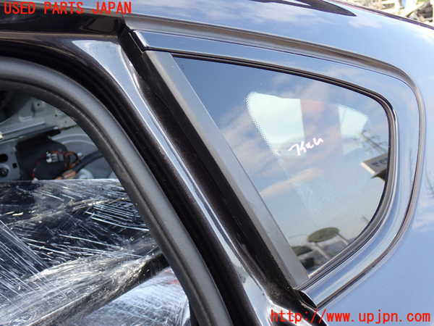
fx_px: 589
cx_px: 217
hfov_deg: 40.4
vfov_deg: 30.9
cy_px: 163
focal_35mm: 47
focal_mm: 8.4
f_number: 3.1
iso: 100
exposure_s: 1/100
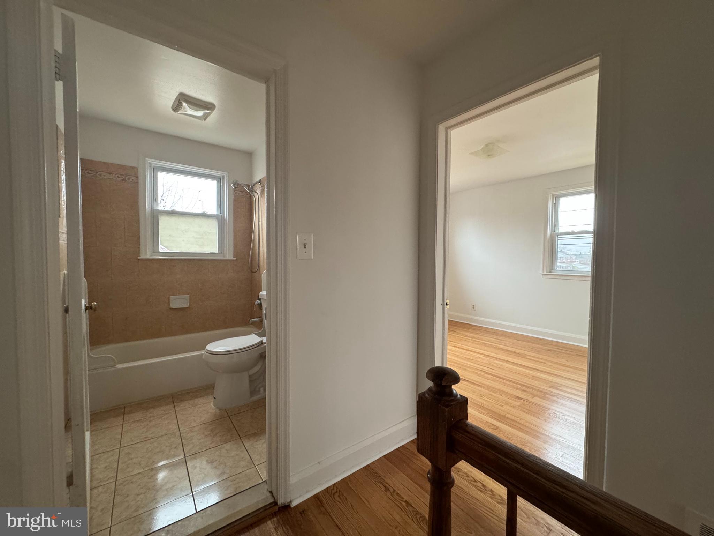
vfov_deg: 85.7
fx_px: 289
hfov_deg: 102.1
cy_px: 268
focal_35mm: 14
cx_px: 357
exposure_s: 1/71
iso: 320
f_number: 2.2
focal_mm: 2.22
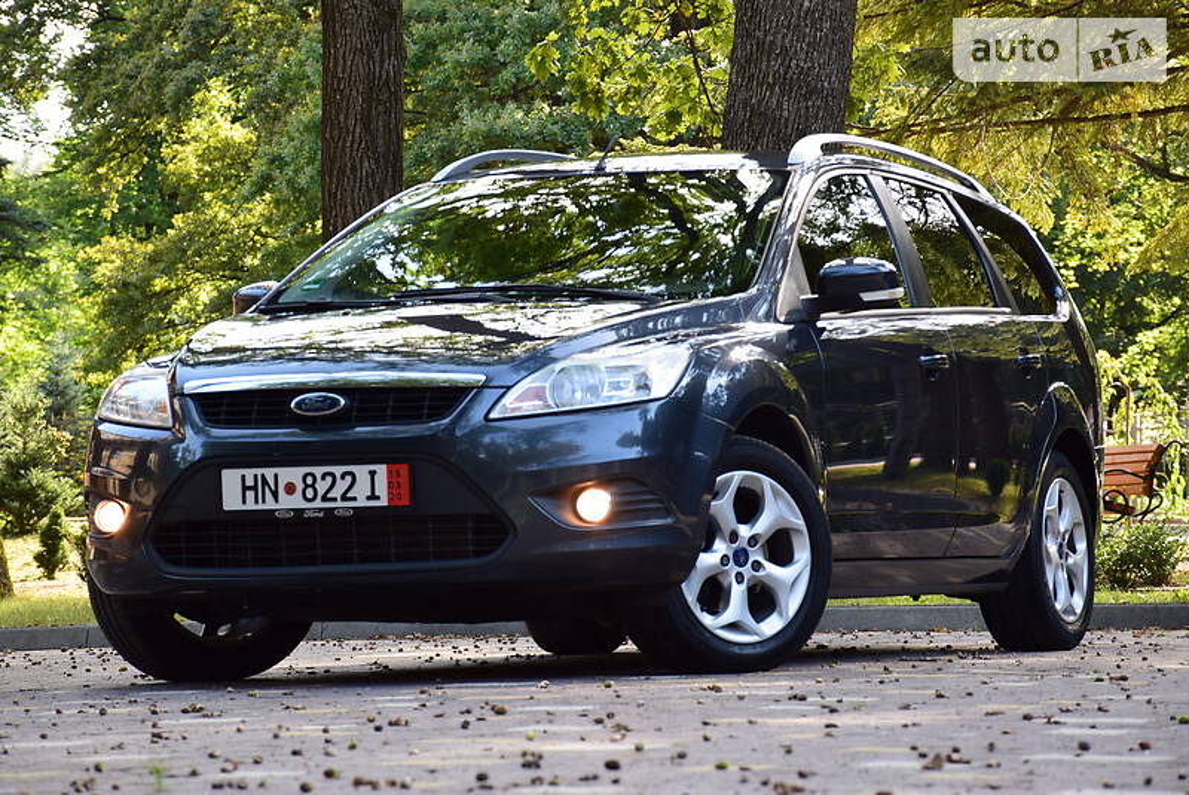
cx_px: 594
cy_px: 398
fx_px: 4711
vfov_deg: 9.6
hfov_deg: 14.4
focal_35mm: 142
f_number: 8
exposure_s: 1/80
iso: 400
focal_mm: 95
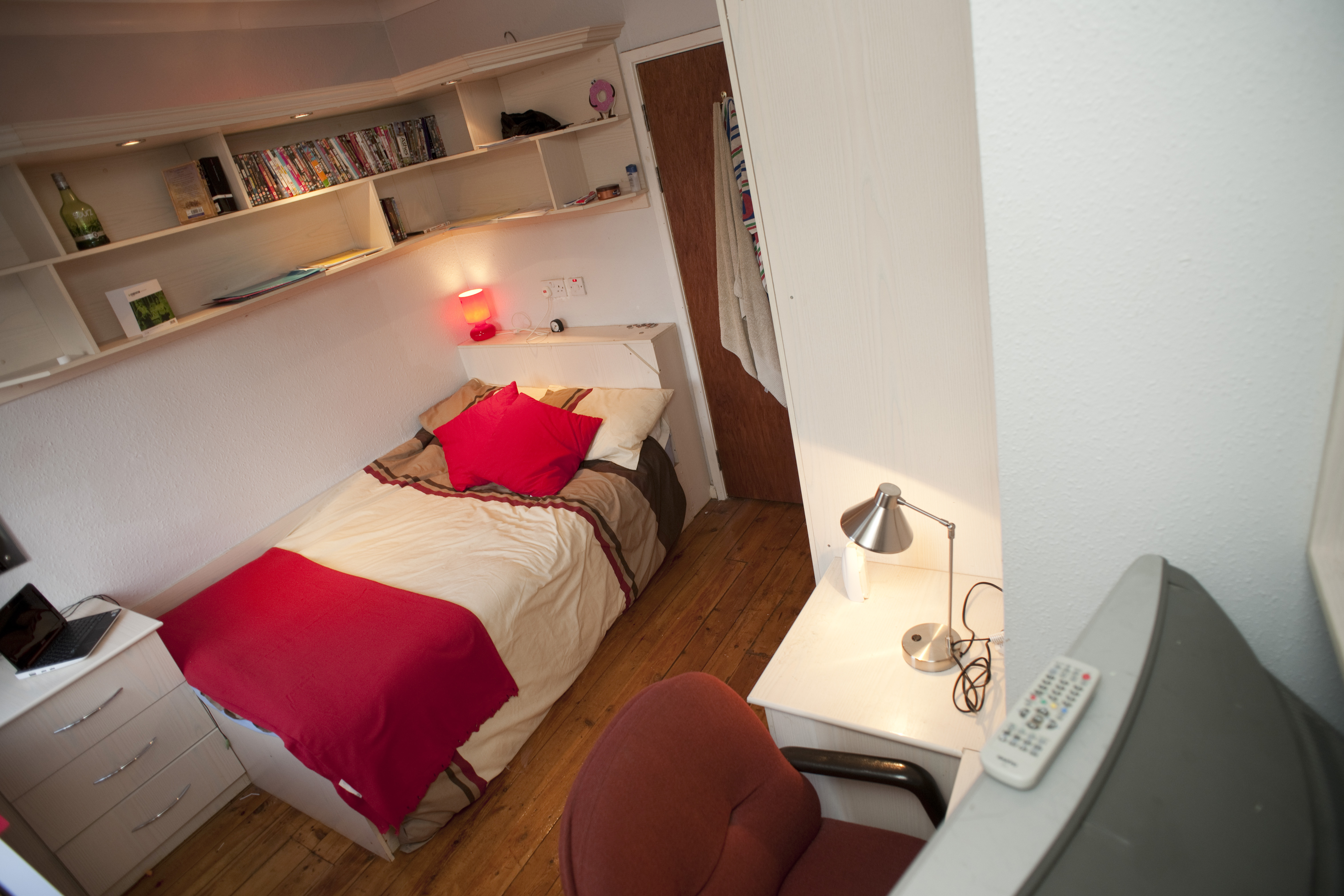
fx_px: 747
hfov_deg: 84.0
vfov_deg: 61.9
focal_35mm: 20
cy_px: 448
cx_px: 672
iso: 200
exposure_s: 1/40
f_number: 4
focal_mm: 20
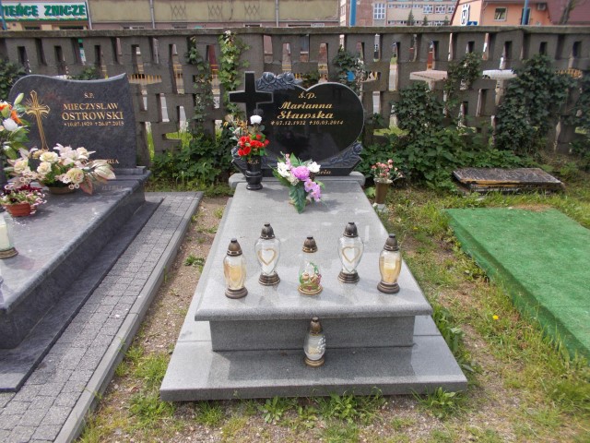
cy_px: 222
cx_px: 295
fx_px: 443
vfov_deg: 53.1
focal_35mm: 26
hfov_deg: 67.3
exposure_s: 1/500
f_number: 3.2
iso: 80
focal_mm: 4.6
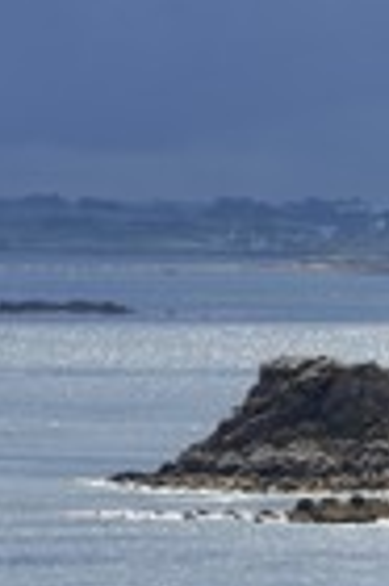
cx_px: 870
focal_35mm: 600
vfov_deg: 3.4
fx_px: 9748
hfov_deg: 2.3
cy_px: 381
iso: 200
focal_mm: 200
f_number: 16
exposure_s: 1/200
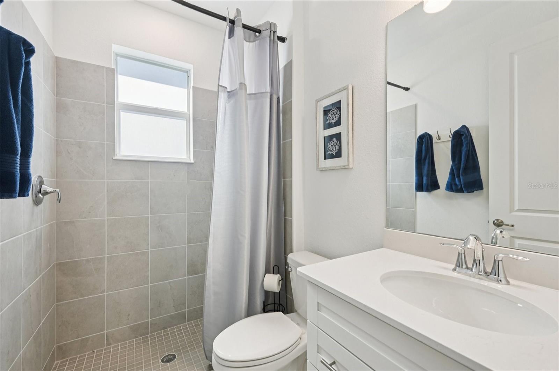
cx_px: 280
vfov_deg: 81.1
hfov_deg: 104.3
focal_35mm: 14
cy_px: 186
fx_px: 217
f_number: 8
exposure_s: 1/100
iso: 400
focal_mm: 14
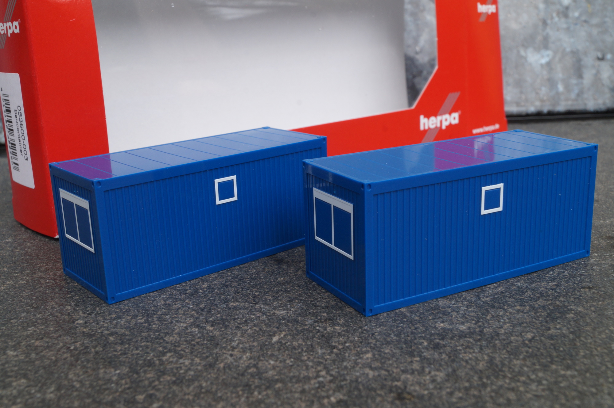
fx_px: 716
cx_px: 307
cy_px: 204
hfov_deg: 46.4
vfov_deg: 31.9
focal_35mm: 42
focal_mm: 28
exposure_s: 1/60
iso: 250
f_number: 18
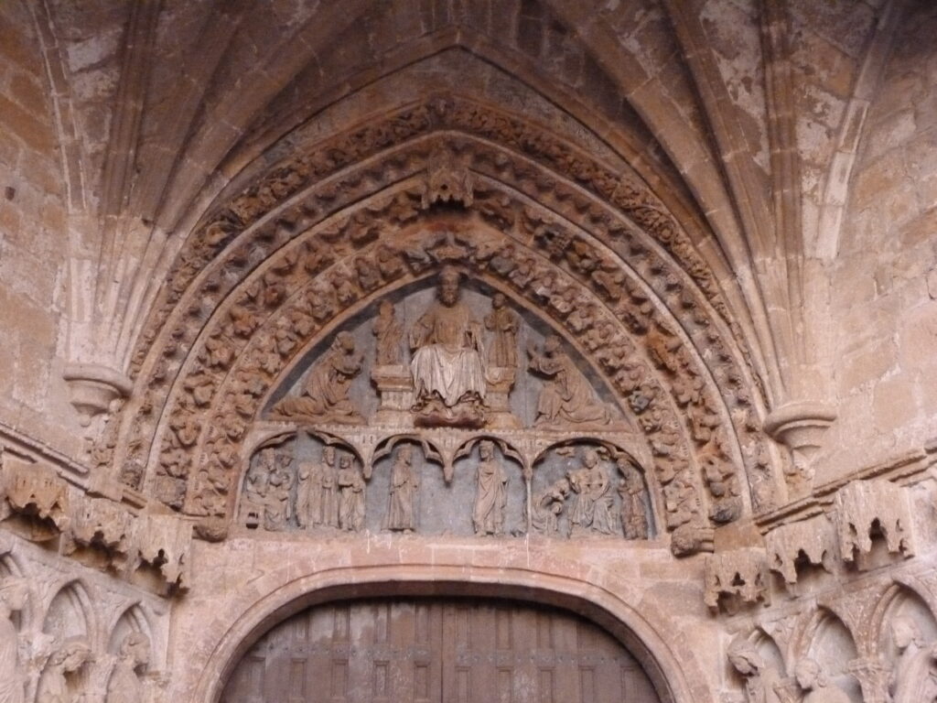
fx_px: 1380
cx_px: 468
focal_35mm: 51
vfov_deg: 28.6
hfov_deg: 37.5
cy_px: 352
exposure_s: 1/15
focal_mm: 9.2
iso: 1600
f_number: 3.2
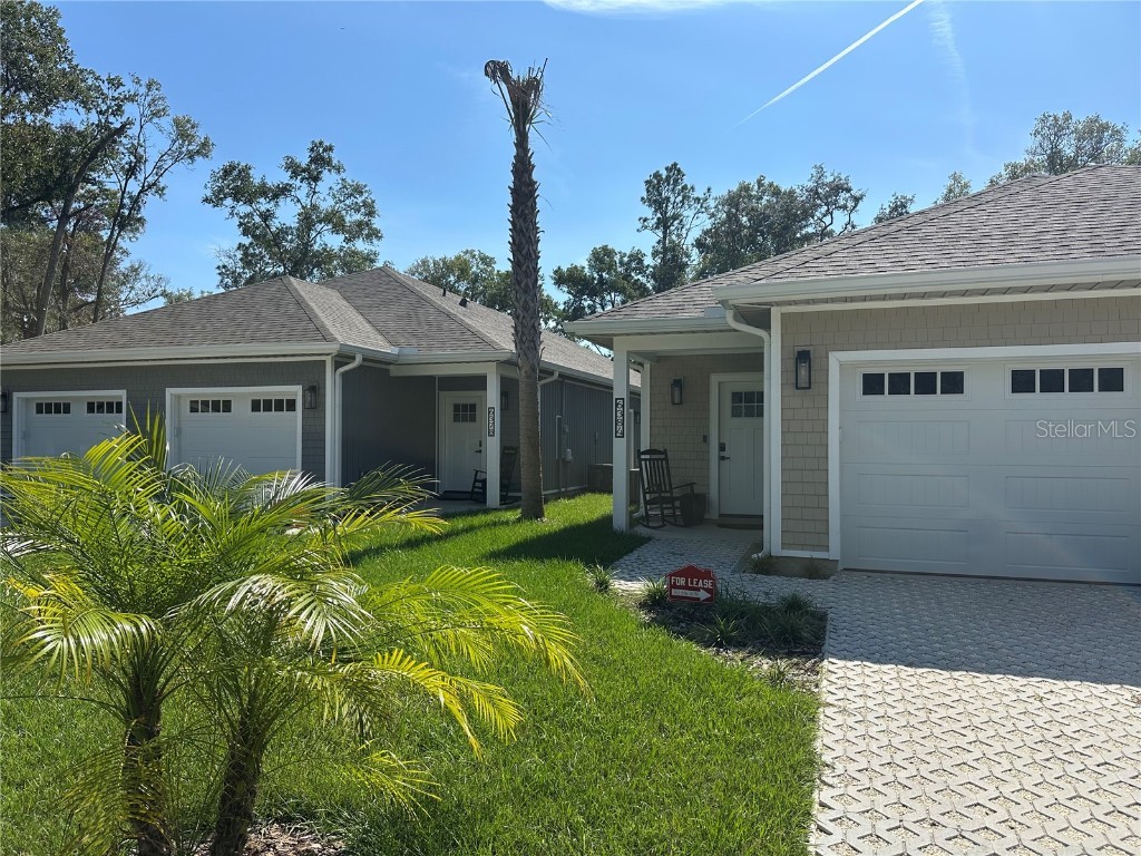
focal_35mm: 24
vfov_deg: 56.8
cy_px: 428
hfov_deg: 71.6
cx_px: 570
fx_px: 791
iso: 80
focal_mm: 6.86
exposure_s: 1/5525
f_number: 1.78
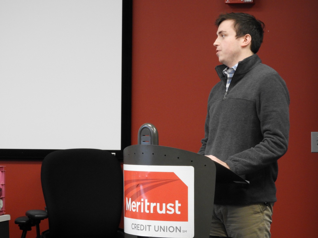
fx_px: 1056
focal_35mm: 115
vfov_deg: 12.9
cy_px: 119
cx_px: 159
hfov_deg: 17.1
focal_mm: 20.6
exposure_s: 1/15
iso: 560
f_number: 5
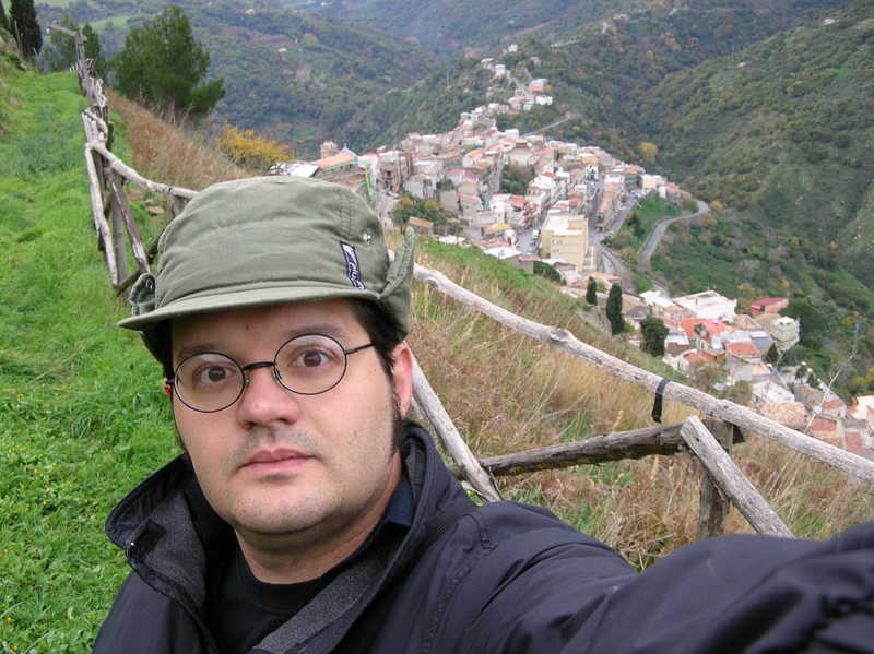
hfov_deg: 51.4
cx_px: 437
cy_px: 327
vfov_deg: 39.6
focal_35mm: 36
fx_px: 908
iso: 50
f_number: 2.7
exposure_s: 1/39
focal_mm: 6
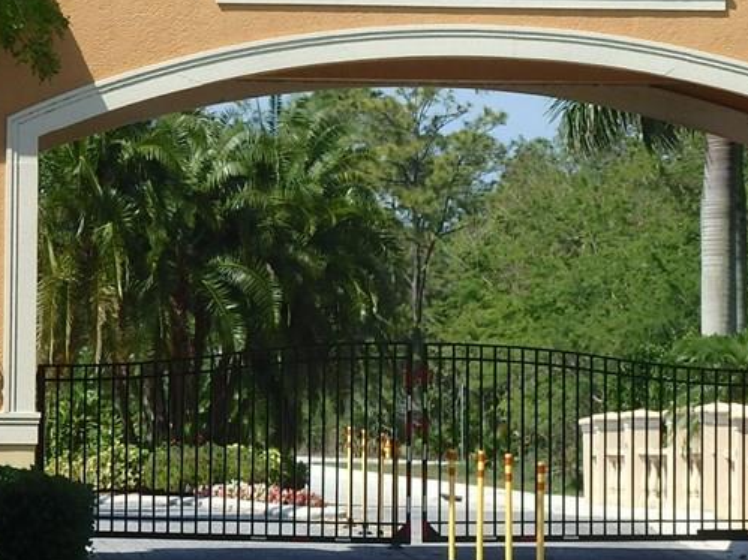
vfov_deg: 6.2
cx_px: 435
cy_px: 160
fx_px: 5142
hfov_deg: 8.3
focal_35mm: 238
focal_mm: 20.9
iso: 125
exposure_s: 1/640
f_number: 5.2
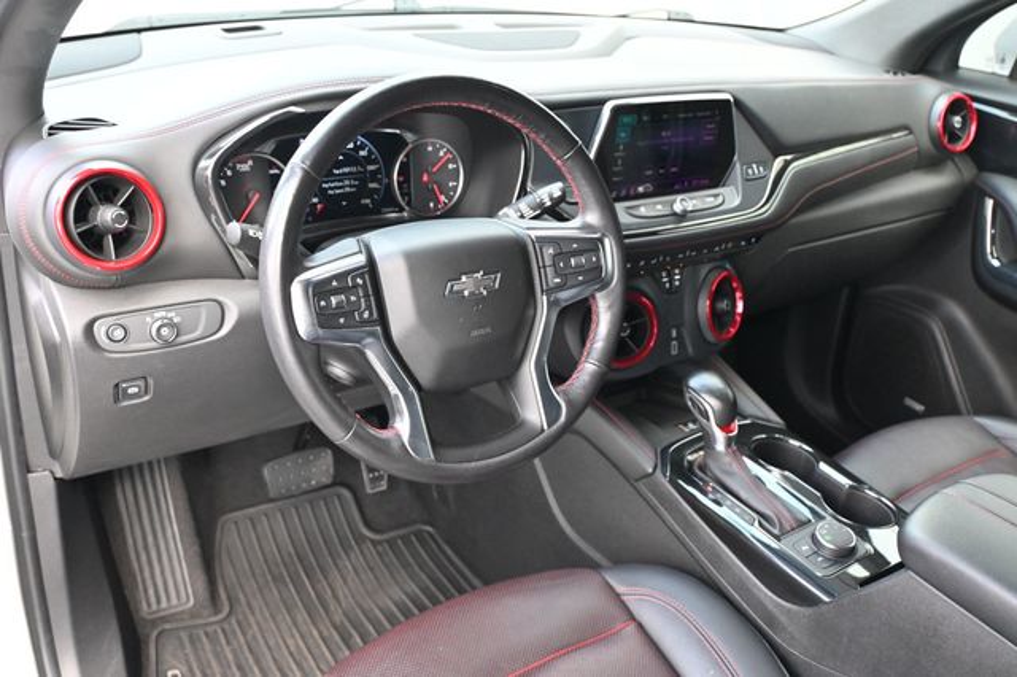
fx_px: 911
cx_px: 508
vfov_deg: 40.8
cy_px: 338
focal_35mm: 32
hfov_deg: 58.4
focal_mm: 21.5
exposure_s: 1/125
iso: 1600
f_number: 4
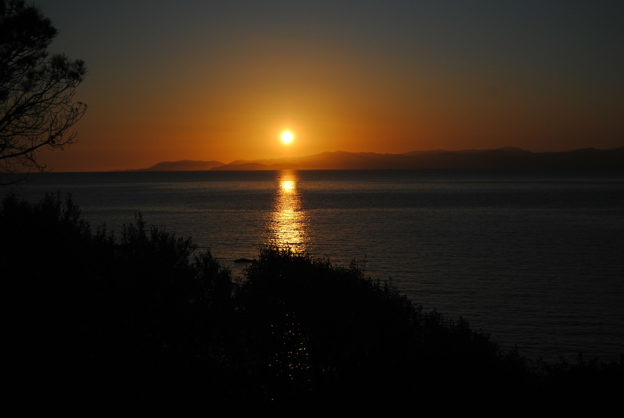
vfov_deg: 25.8
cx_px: 312
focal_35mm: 52
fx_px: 911
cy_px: 209
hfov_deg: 37.8
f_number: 4.5
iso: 100
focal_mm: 35
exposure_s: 1/4000
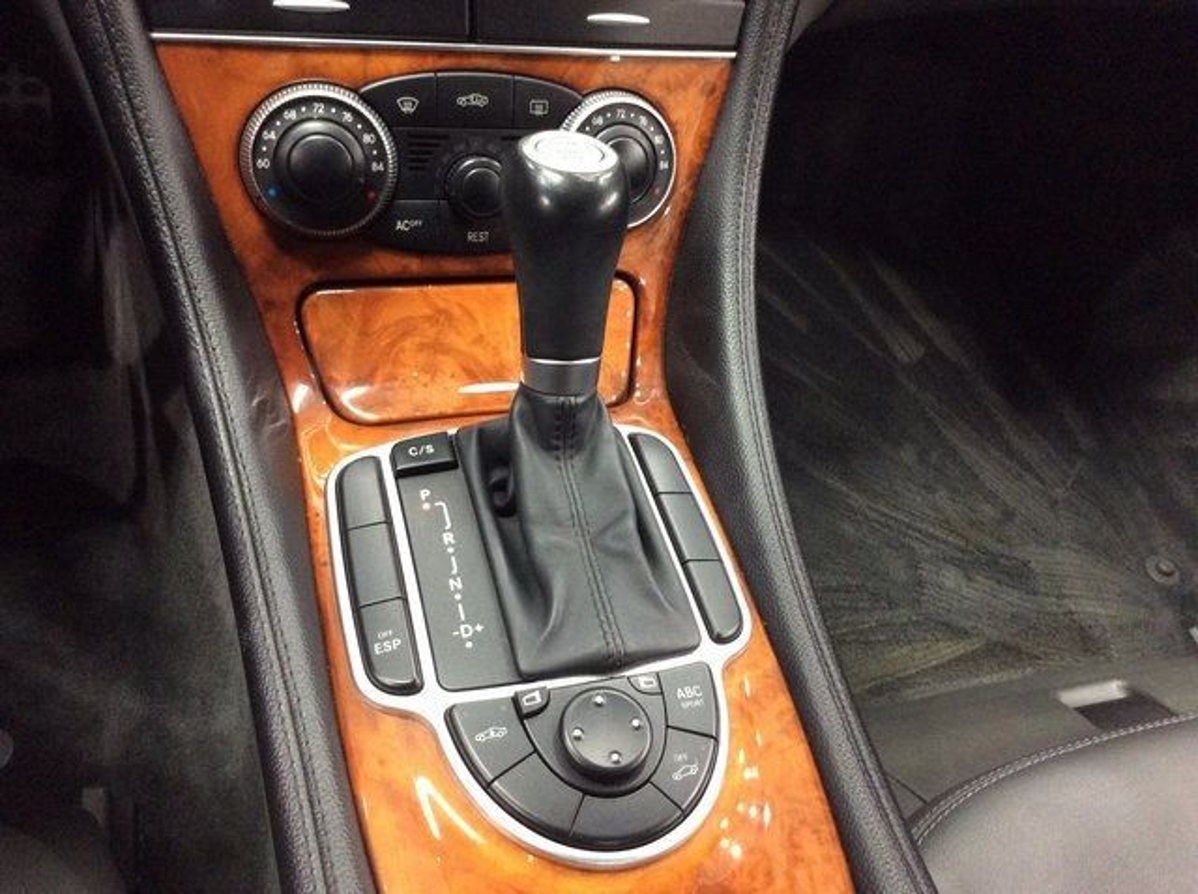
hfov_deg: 56.9
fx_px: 1106
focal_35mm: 32
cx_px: 599
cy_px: 447
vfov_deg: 44.1
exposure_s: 1/17
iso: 250
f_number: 2.4
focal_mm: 3.3
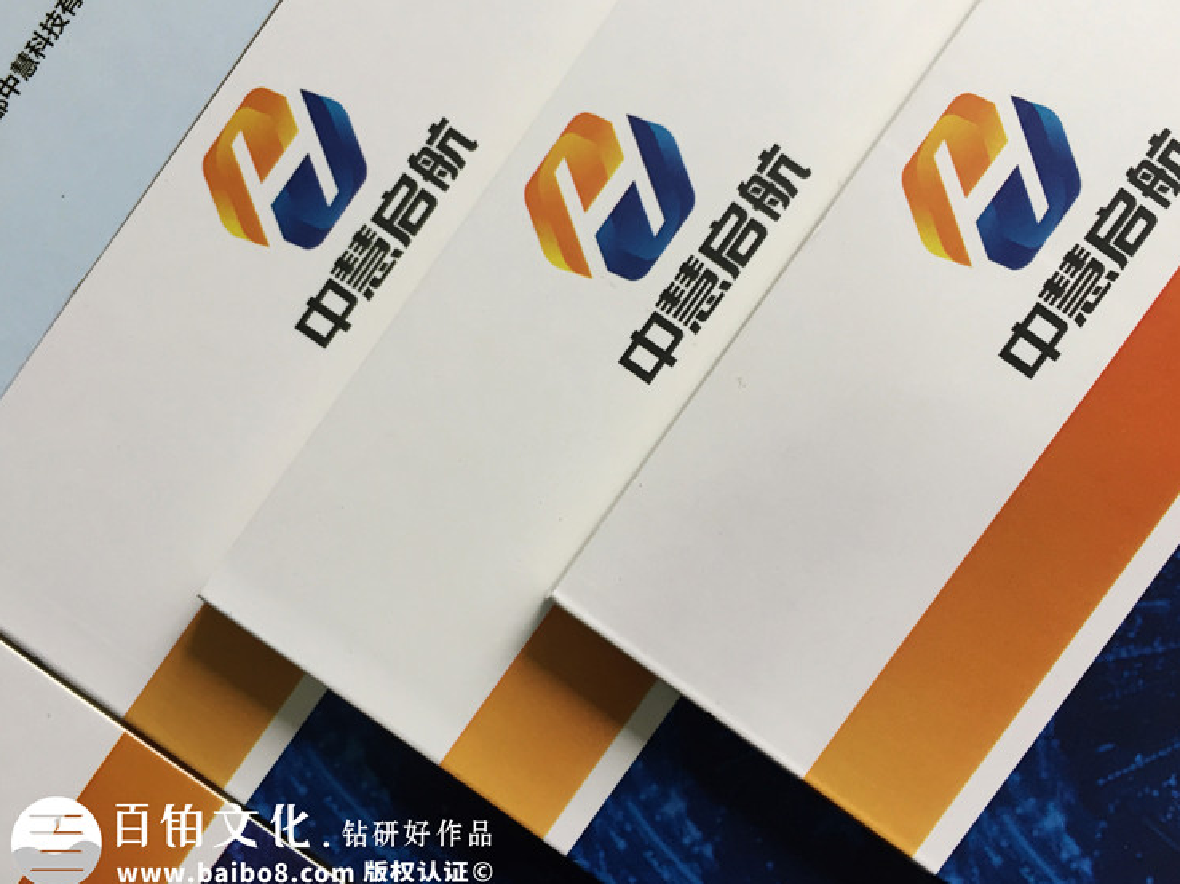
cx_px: 615
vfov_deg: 45.4
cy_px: 432
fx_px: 1057
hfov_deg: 58.3
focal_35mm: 31
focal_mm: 4.15
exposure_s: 1/33
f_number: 2.2
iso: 50
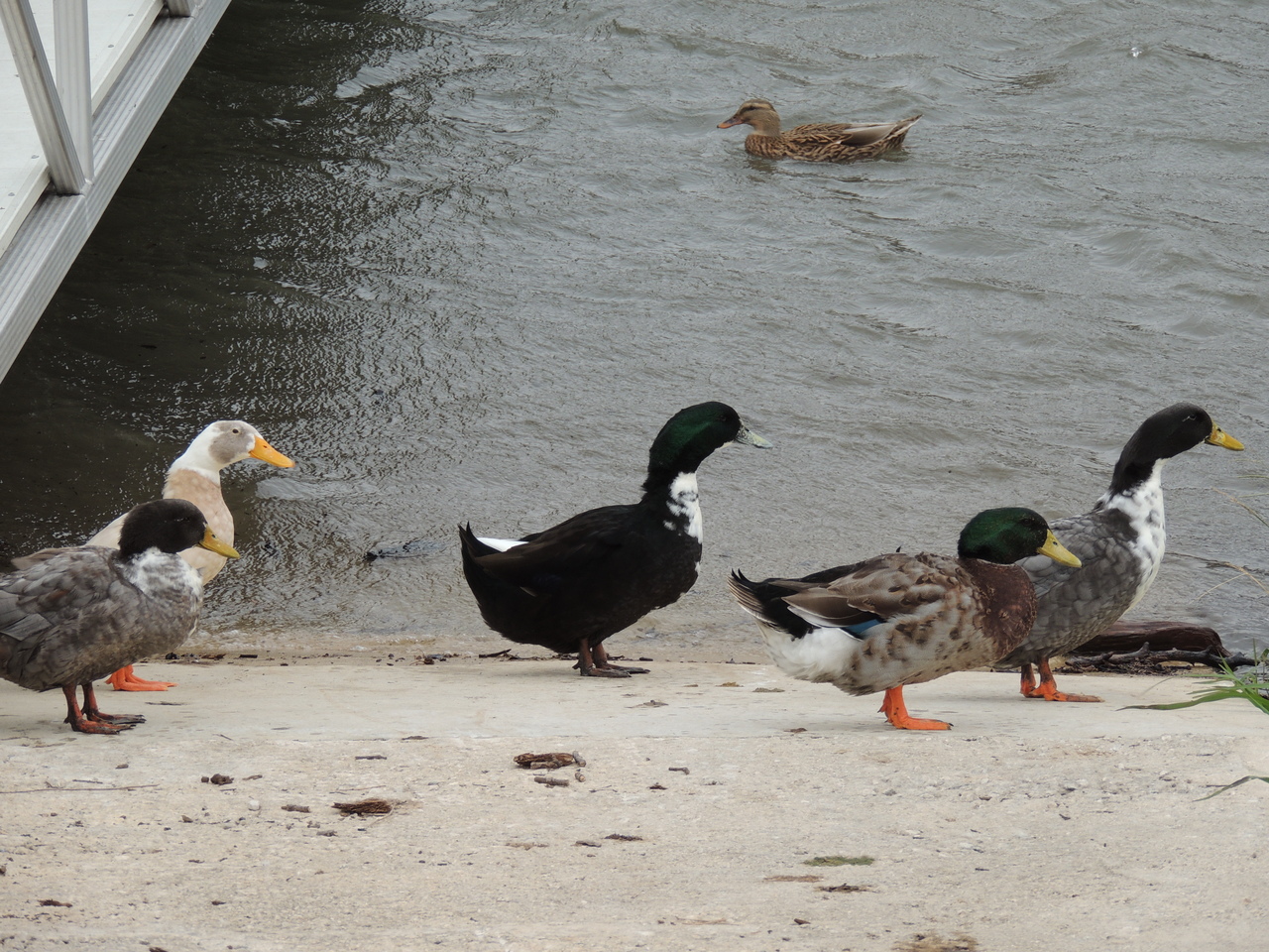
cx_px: 634
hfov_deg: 7.9
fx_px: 9165
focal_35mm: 250
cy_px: 476
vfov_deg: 5.9
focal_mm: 44.5
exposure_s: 1/250
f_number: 4.7
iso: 100
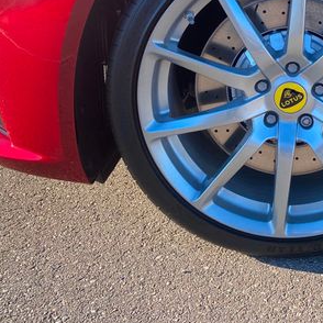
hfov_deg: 32.2
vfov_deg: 33.1
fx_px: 528
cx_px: 297
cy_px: 65
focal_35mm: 50
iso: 32
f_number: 1.8
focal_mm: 4.25
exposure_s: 1/339
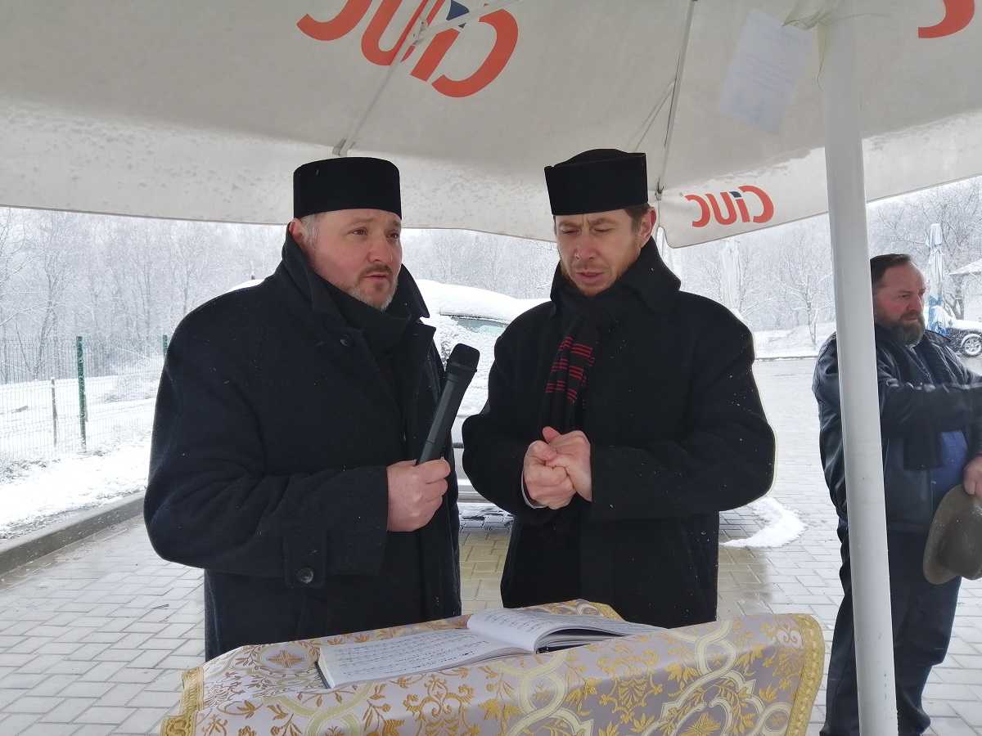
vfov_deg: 53.1
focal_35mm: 26
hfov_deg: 67.3
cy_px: 368
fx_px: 738
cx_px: 491
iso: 64
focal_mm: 3.6
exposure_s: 1/100
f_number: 1.8
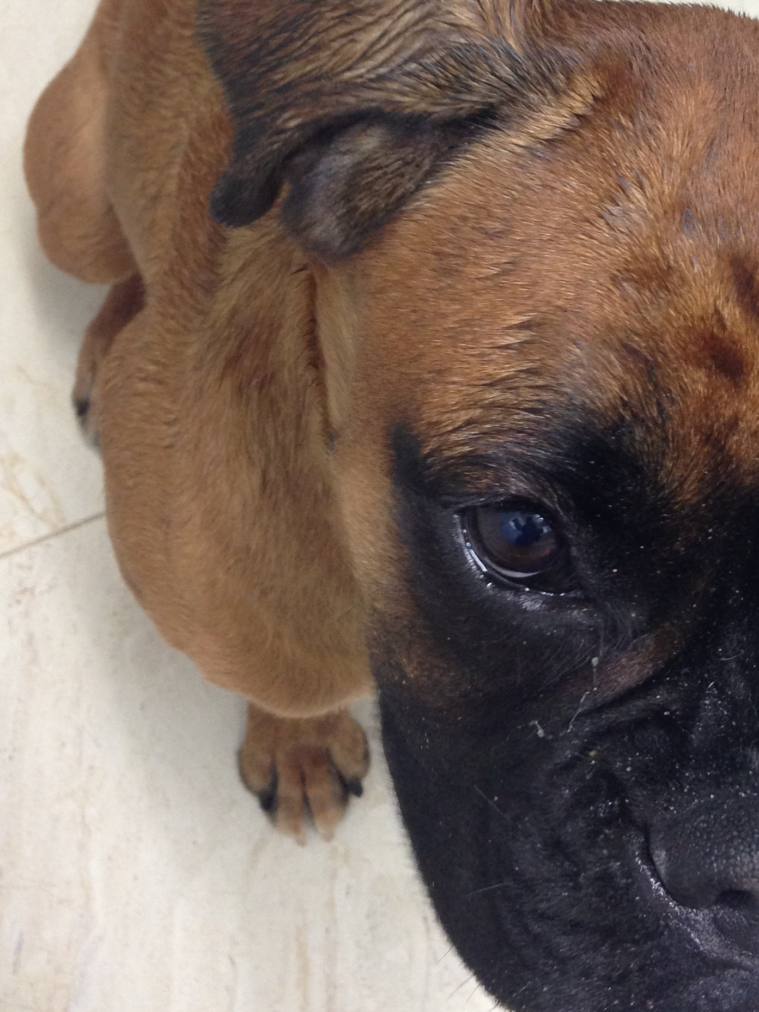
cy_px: 388
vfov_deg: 33.1
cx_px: 624
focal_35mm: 58
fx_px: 1695
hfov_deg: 24.8
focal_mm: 4.12
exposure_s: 1/20
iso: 160
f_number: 2.4
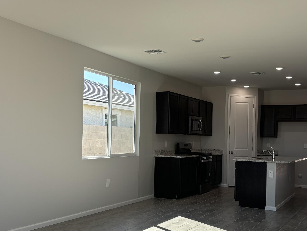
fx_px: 390
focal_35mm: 44
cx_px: 160
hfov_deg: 42.9
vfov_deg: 32.8
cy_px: 130
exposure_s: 1/252
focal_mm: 5.96
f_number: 1.6
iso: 40
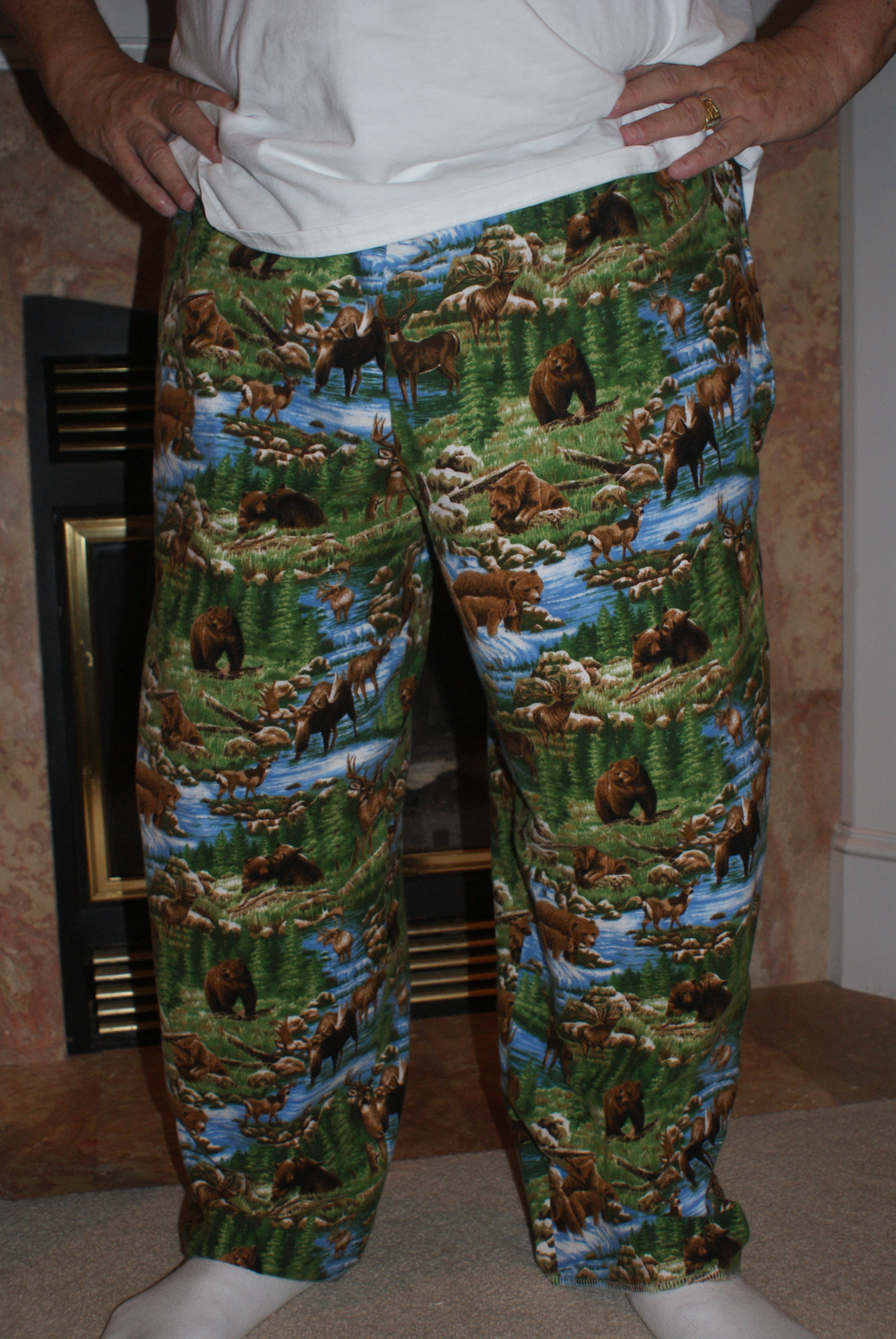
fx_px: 1452
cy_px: 670
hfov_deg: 34.3
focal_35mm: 39
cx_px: 448
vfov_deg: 49.5
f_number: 5.6
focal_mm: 26
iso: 400
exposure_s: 1/60
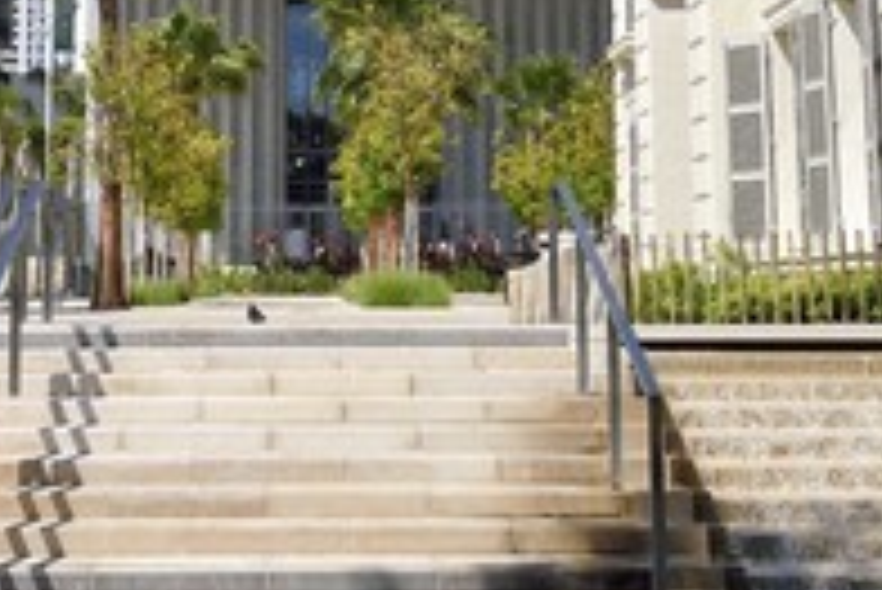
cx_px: 153
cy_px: -5
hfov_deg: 25.7
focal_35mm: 77
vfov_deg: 17.3
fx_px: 1888
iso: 200
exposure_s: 1/500
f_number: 11
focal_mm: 36
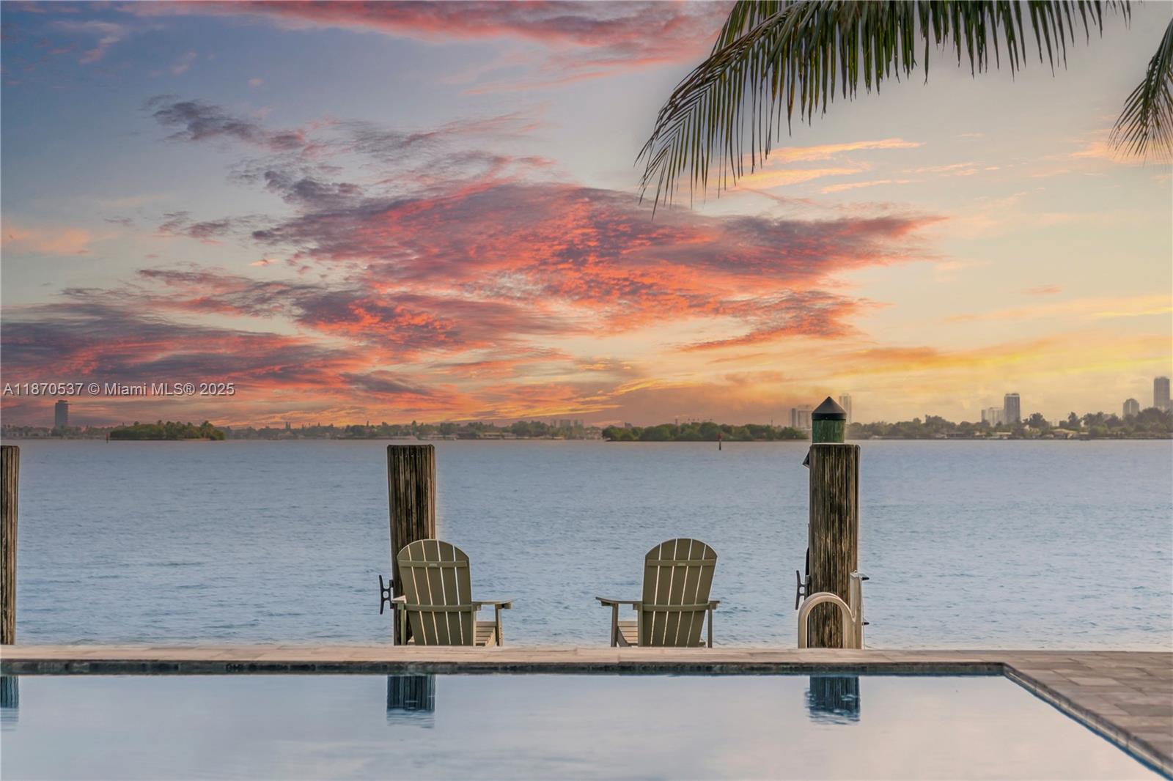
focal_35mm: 79
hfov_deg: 25.7
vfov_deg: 17.3
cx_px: 586
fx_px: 2573
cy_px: 390
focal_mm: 53
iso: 100
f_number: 2.8
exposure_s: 1/500
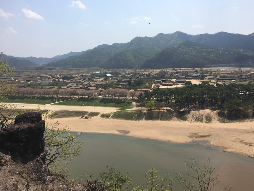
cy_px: 96
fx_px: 213
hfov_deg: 61.7
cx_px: 127
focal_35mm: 29
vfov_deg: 48.2
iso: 25
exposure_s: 1/2481
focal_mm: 4.15
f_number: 2.2
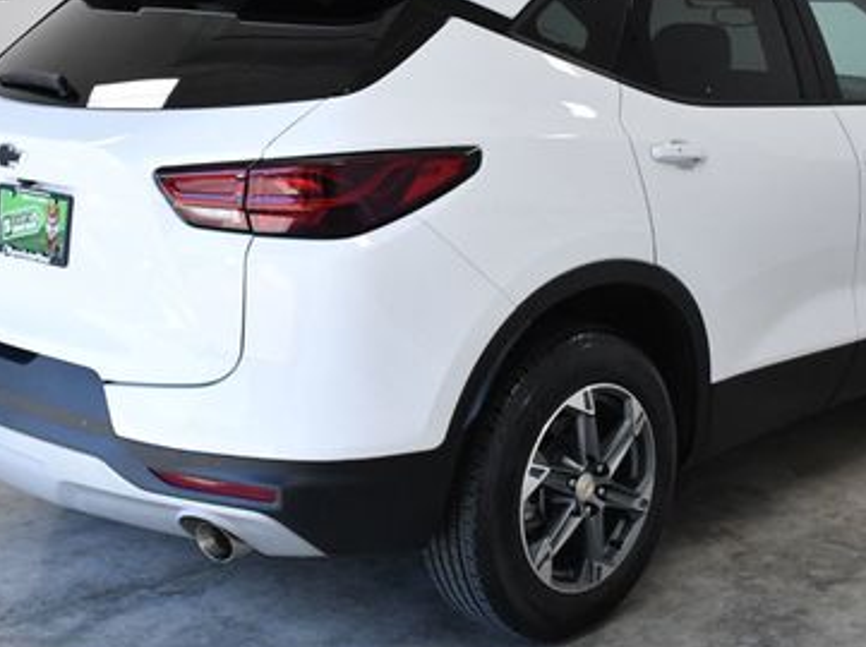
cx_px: 528
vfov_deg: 25.1
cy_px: 264
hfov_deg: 33.1
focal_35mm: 58
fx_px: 1450
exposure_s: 1/500
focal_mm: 23
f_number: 11
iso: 2500
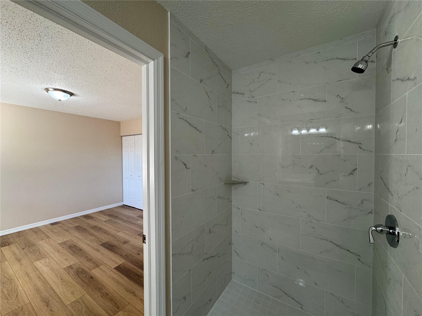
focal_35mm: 14
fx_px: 171
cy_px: 158
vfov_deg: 85.7
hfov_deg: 102.1
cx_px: 211
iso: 100
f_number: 2.2
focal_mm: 2.22
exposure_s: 1/120
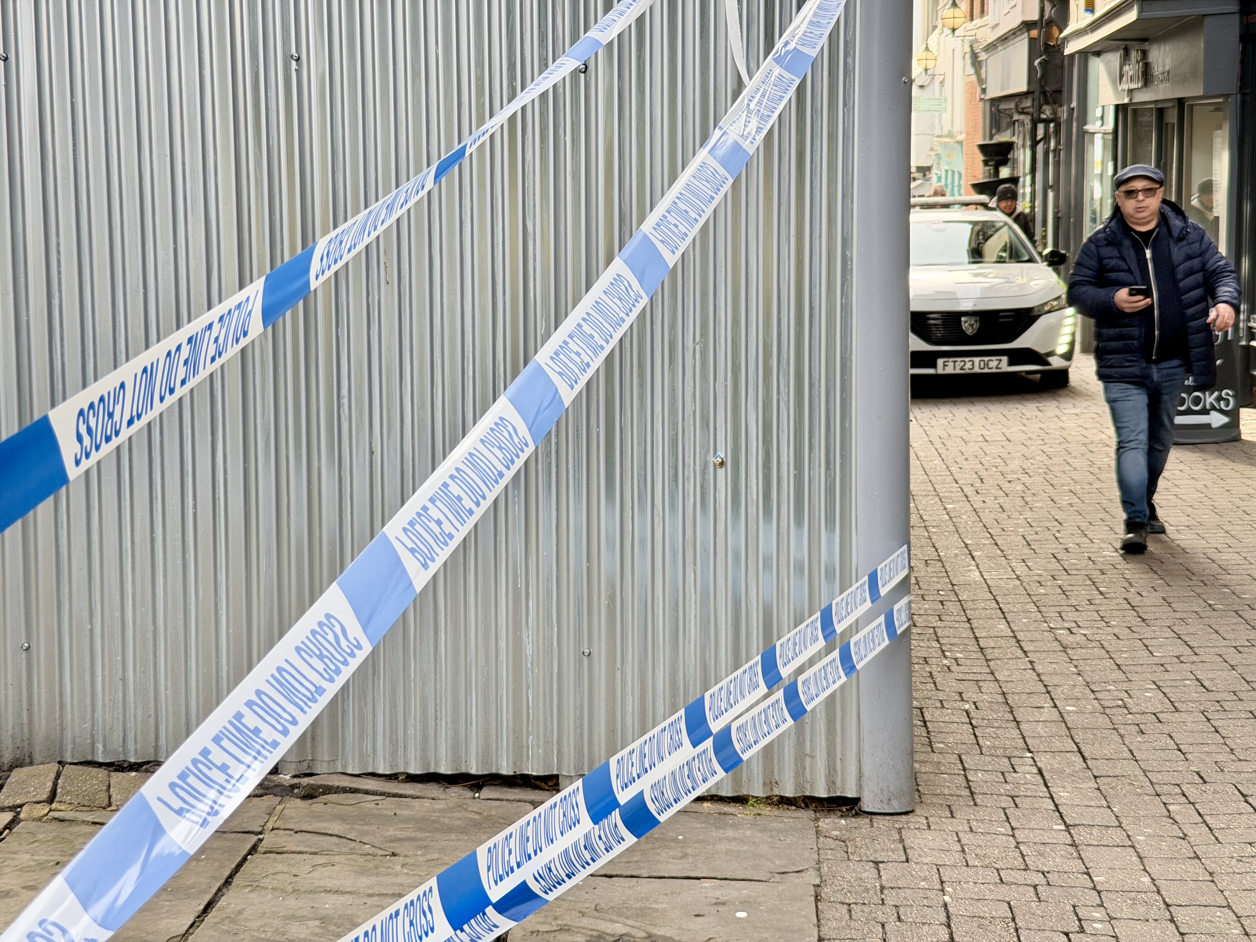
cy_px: 471
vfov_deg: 30.3
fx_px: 1742
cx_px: 628
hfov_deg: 39.7
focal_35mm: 48
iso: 80
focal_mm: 6.76
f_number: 1.78
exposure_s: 1/272
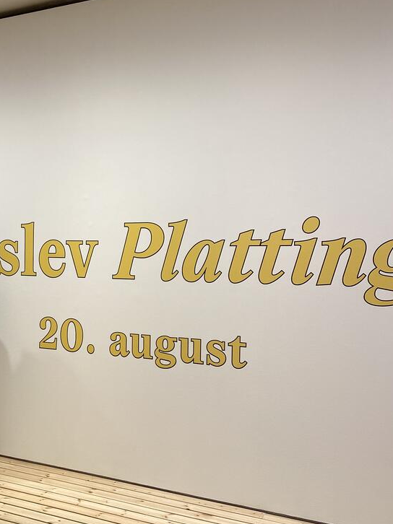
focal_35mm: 43
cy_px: 301
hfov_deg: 32.8
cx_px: 92
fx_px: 651
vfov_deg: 43.7
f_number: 1.8
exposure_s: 1/100
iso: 50
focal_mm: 4.25
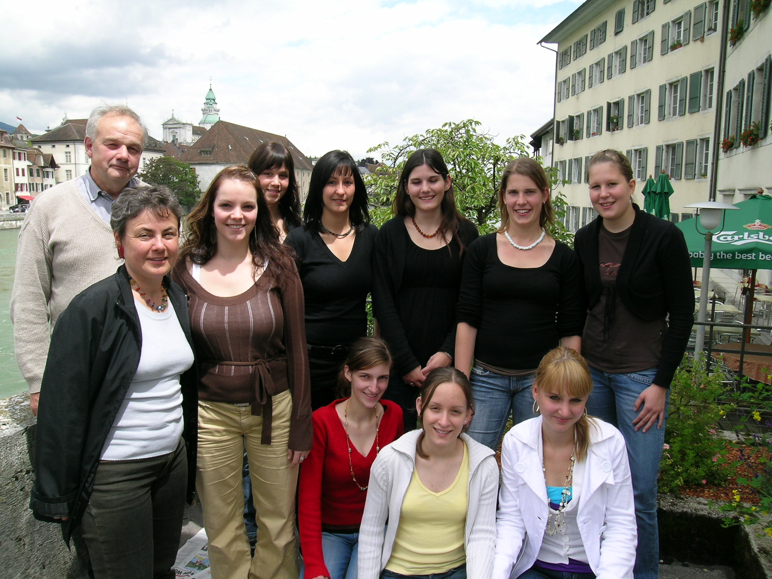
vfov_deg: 49.7
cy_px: 290
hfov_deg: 63.4
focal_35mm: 28
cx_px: 386
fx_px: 624
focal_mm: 5.8
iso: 50
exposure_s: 1/170
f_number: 5.6
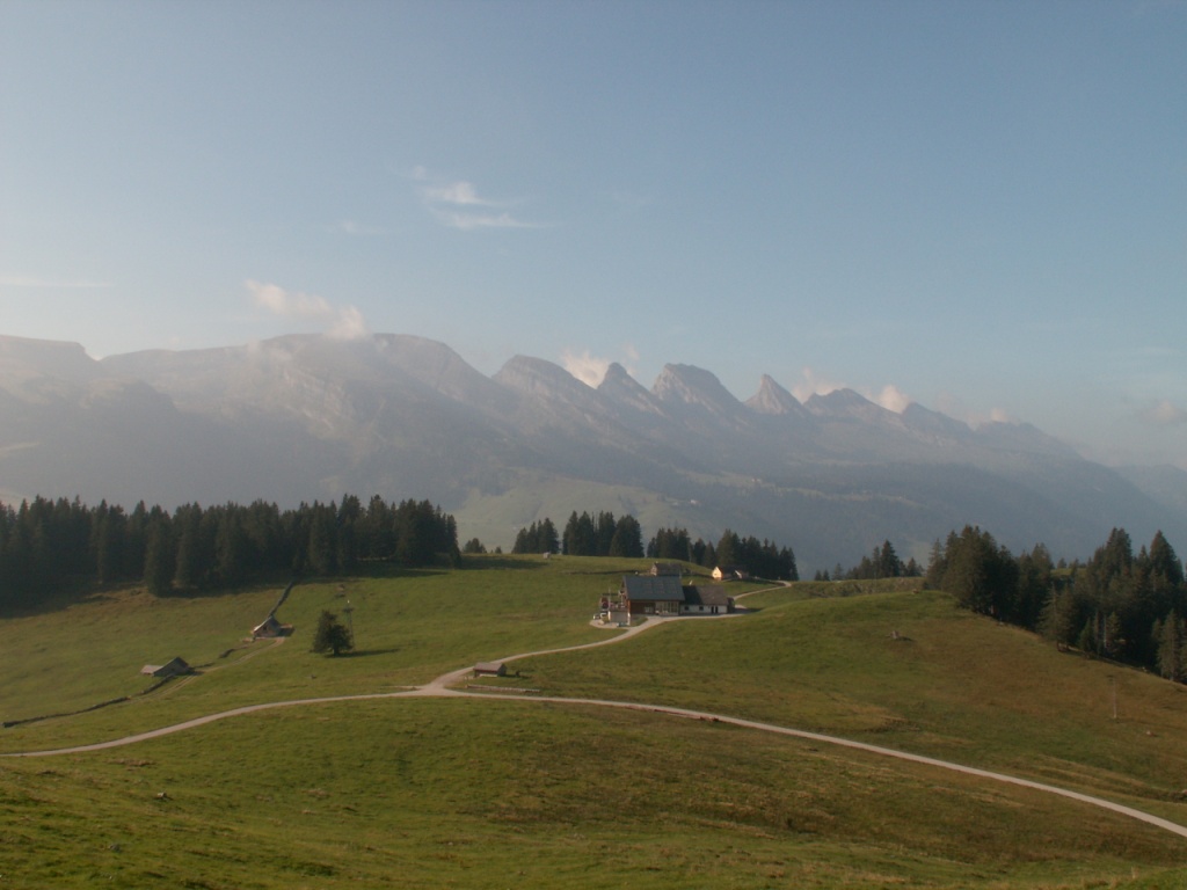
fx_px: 1200
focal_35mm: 35
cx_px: 594
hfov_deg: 52.6
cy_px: 445
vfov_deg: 40.7
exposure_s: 1/200
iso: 50
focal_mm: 5.86
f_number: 7.1
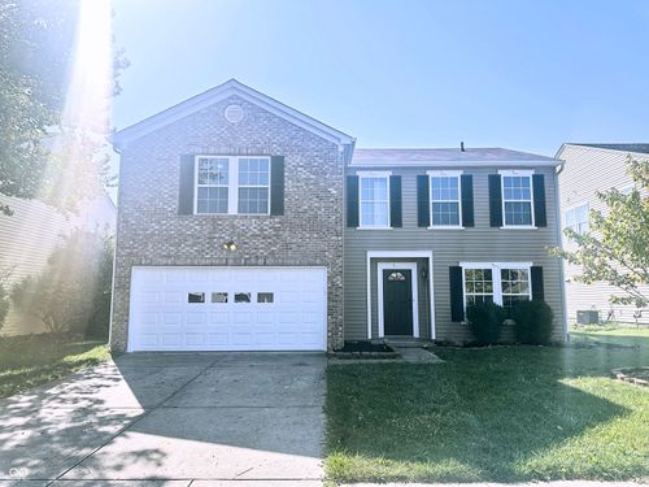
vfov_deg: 56.8
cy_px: 244
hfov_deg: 71.6
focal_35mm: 24
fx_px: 450
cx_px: 324
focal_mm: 6.86
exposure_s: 1/5000
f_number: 1.78
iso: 80
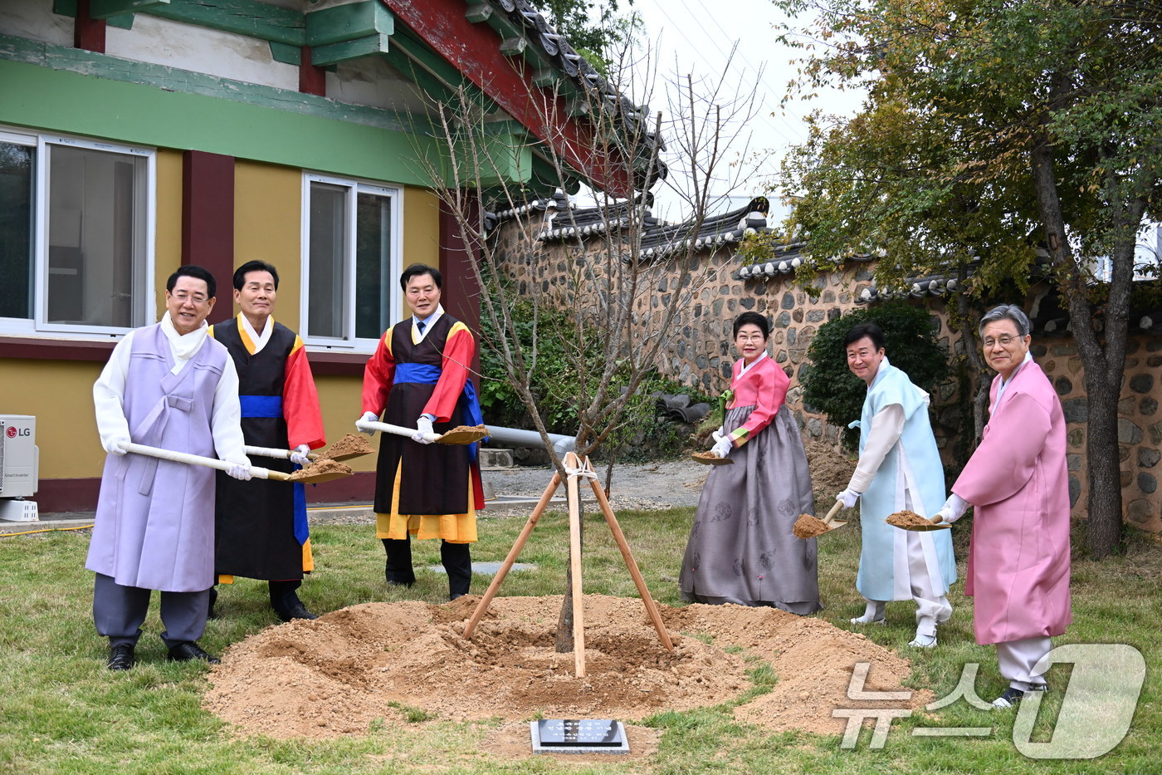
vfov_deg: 24.6
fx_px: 1775
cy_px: 388
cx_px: 581
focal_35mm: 55
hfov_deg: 36.3
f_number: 7.1
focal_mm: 55
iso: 800
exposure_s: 1/250
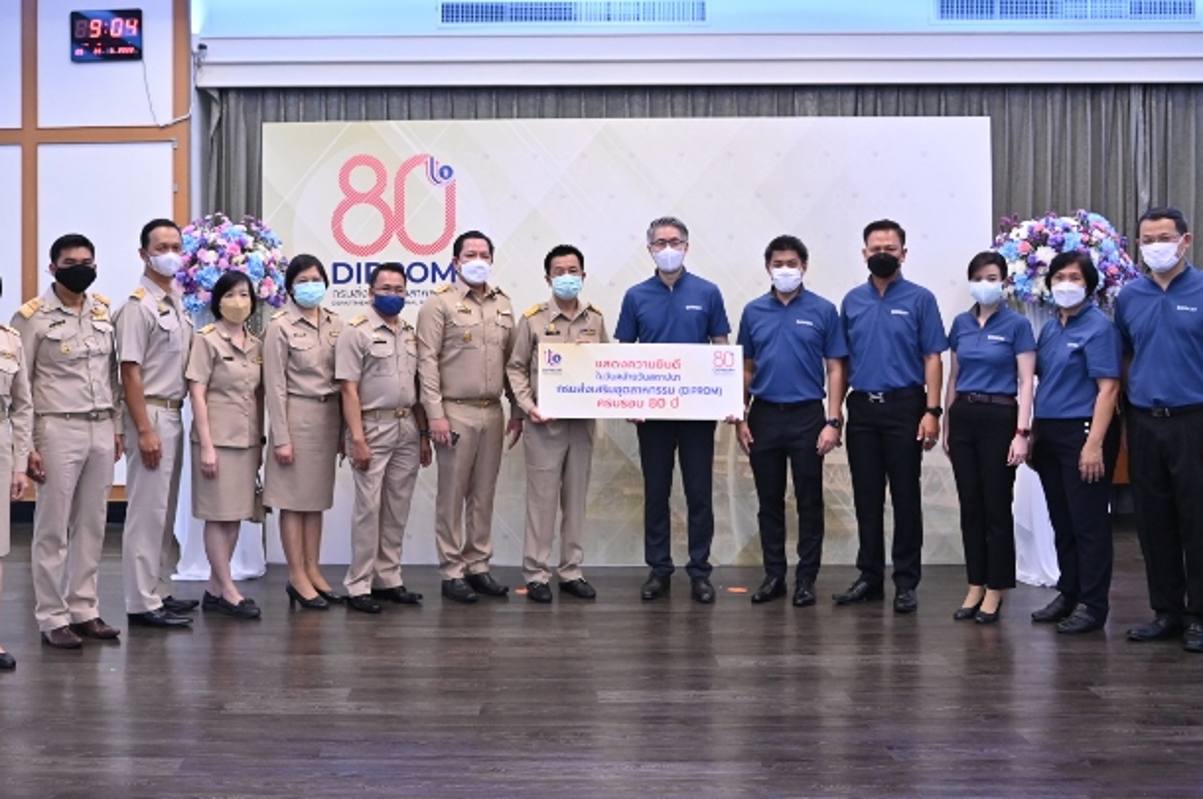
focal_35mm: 42
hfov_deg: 46.3
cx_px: 503
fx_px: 1402
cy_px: 300
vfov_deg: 31.7
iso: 3200
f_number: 5.6
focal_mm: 32
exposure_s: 1/100
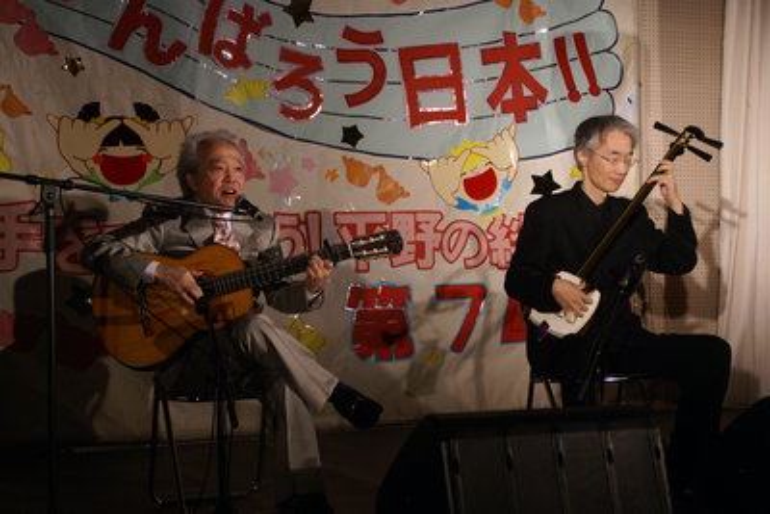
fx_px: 1123
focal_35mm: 52
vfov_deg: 25.8
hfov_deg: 37.8
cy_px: 257
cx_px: 385
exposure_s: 1/50
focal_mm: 35
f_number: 4.5
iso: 400
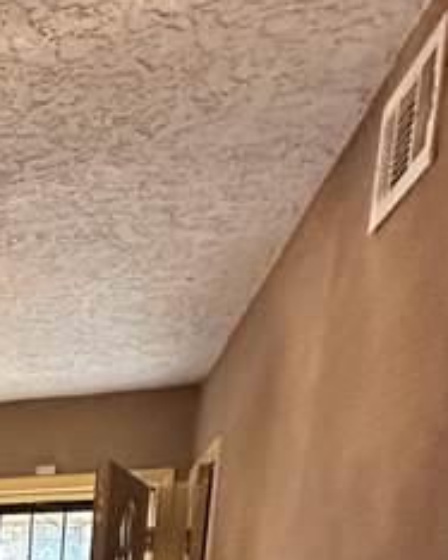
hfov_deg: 19.4
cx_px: -386
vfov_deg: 26.8
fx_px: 929
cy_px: 775
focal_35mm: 56
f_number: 2.2
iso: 500
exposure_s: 1/60
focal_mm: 2.22
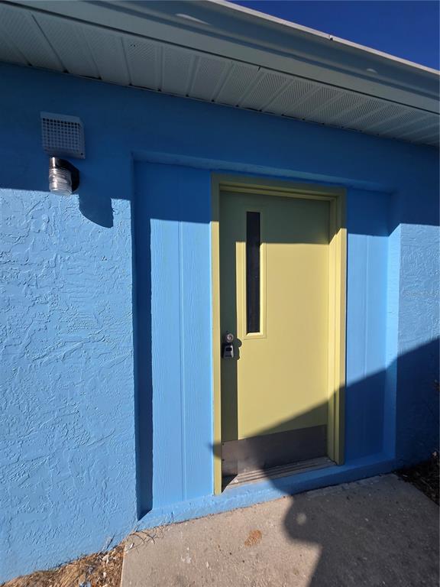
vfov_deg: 106.2
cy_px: 294
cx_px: 220
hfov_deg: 89.9
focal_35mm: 13
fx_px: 220
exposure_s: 1/3009
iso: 50
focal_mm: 2.2
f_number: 2.2
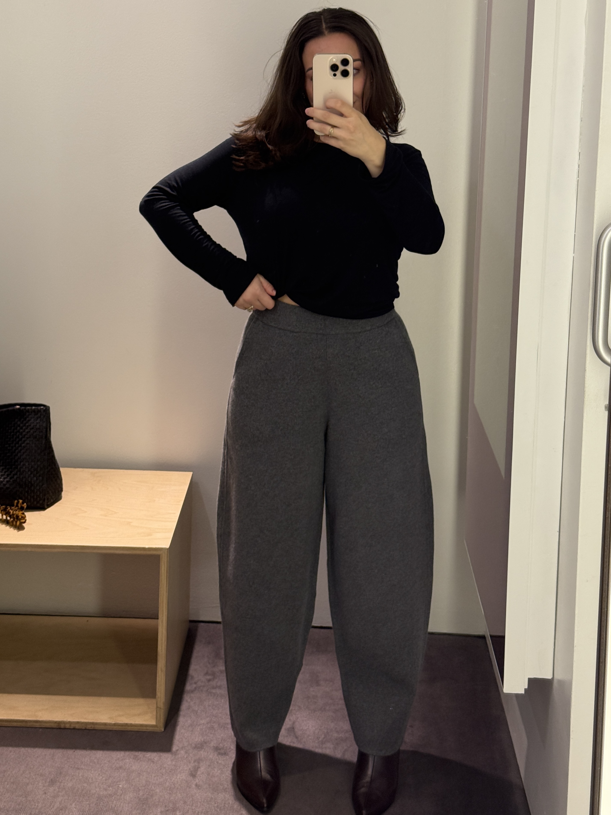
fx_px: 1130
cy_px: 408
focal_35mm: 48
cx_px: 306
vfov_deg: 39.7
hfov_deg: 30.3
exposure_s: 1/120
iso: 160
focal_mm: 6.76
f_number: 1.78
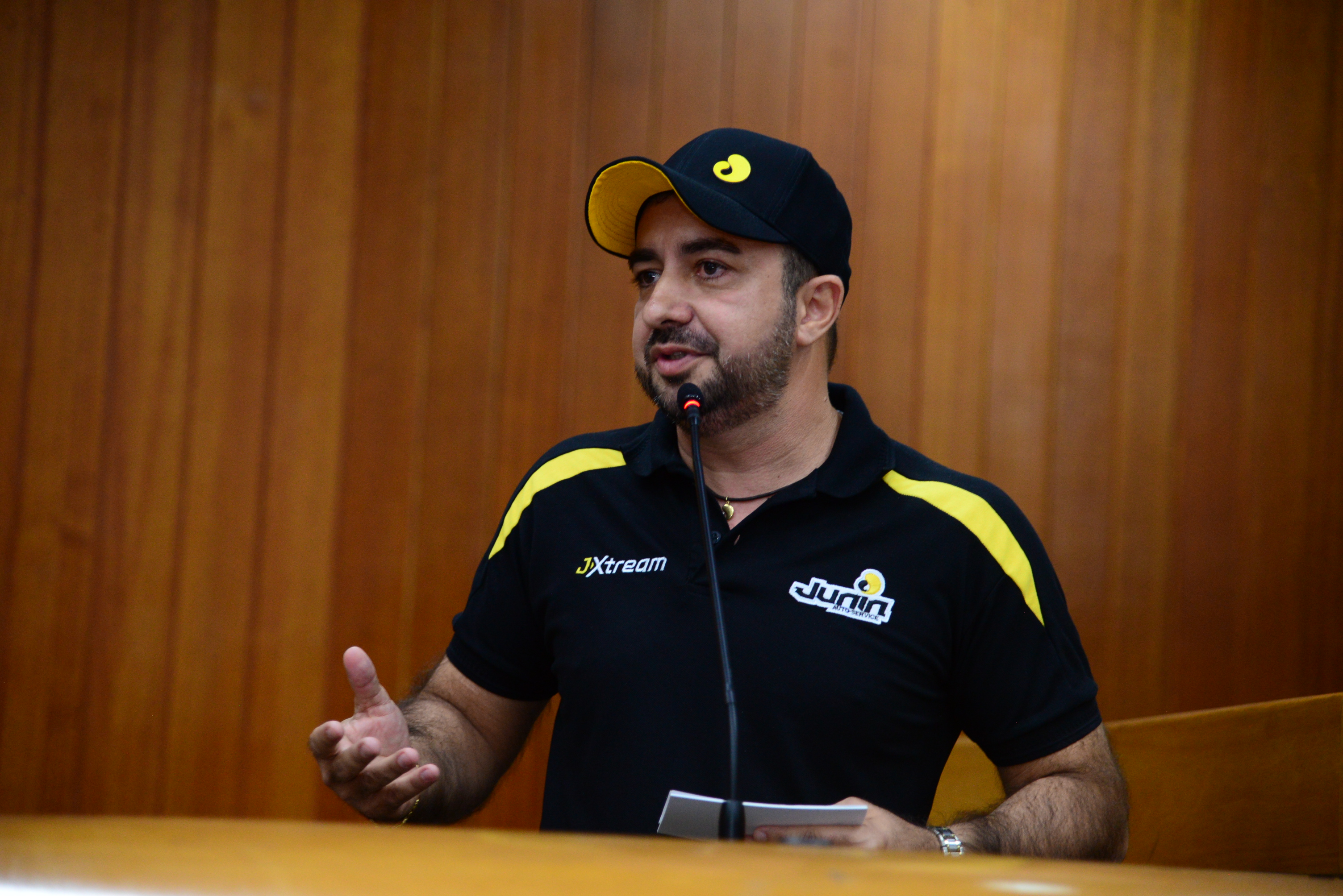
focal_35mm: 105
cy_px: 448
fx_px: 3918
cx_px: 672
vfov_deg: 13.1
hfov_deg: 19.4
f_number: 4
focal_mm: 105
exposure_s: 1/125
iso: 2500
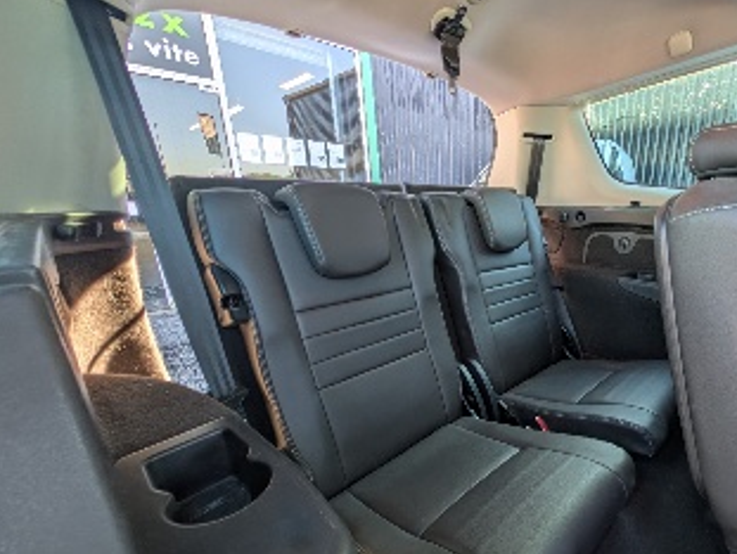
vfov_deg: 77.5
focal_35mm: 16
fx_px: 341
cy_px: 327
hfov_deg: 91.2
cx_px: 488
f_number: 1.95
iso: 44
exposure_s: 1/100
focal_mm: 2.23
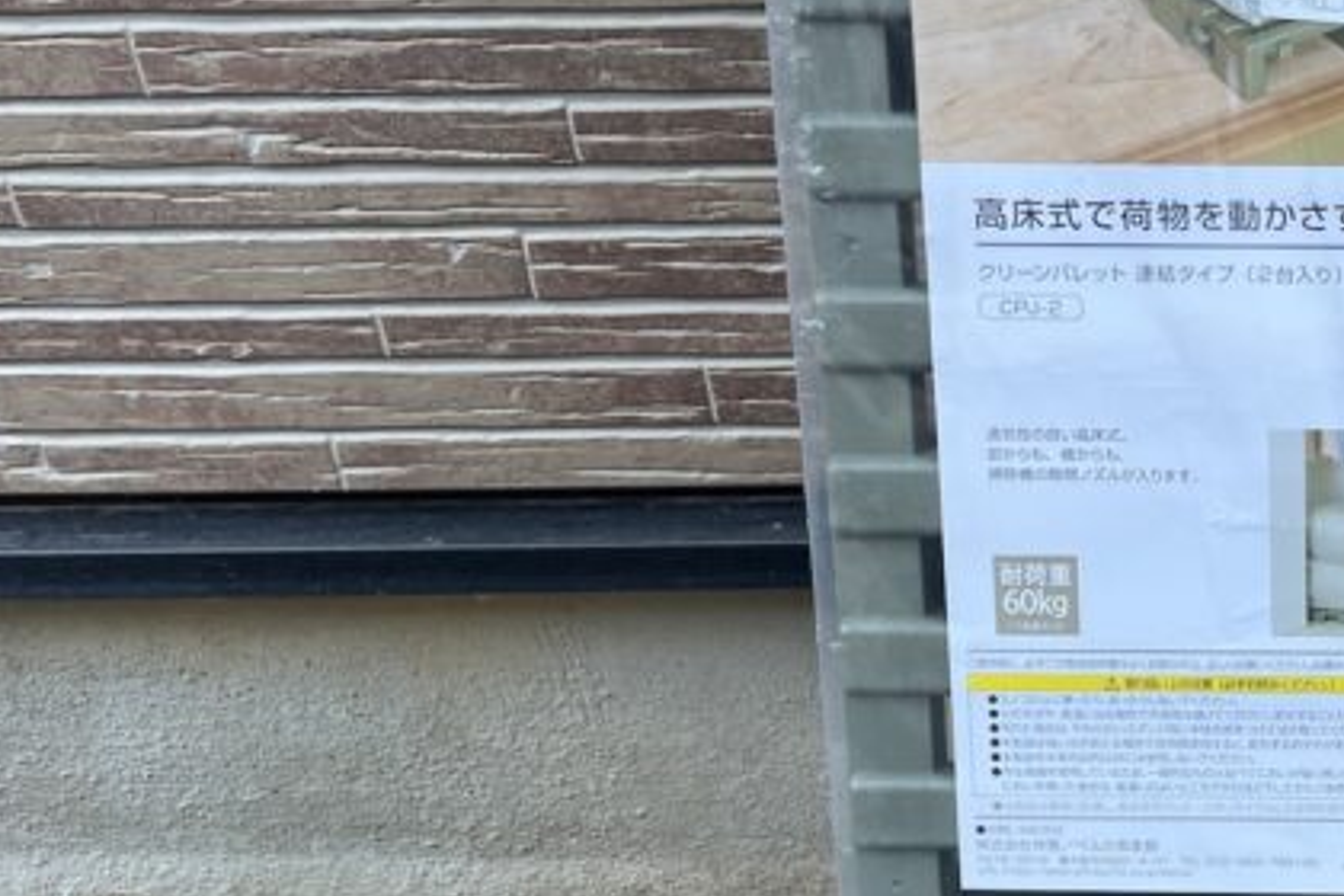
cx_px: 1456
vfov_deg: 20.6
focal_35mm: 66
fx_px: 2464
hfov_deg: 28.0
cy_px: 467
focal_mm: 5.7
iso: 32
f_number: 1.5
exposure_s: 1/121
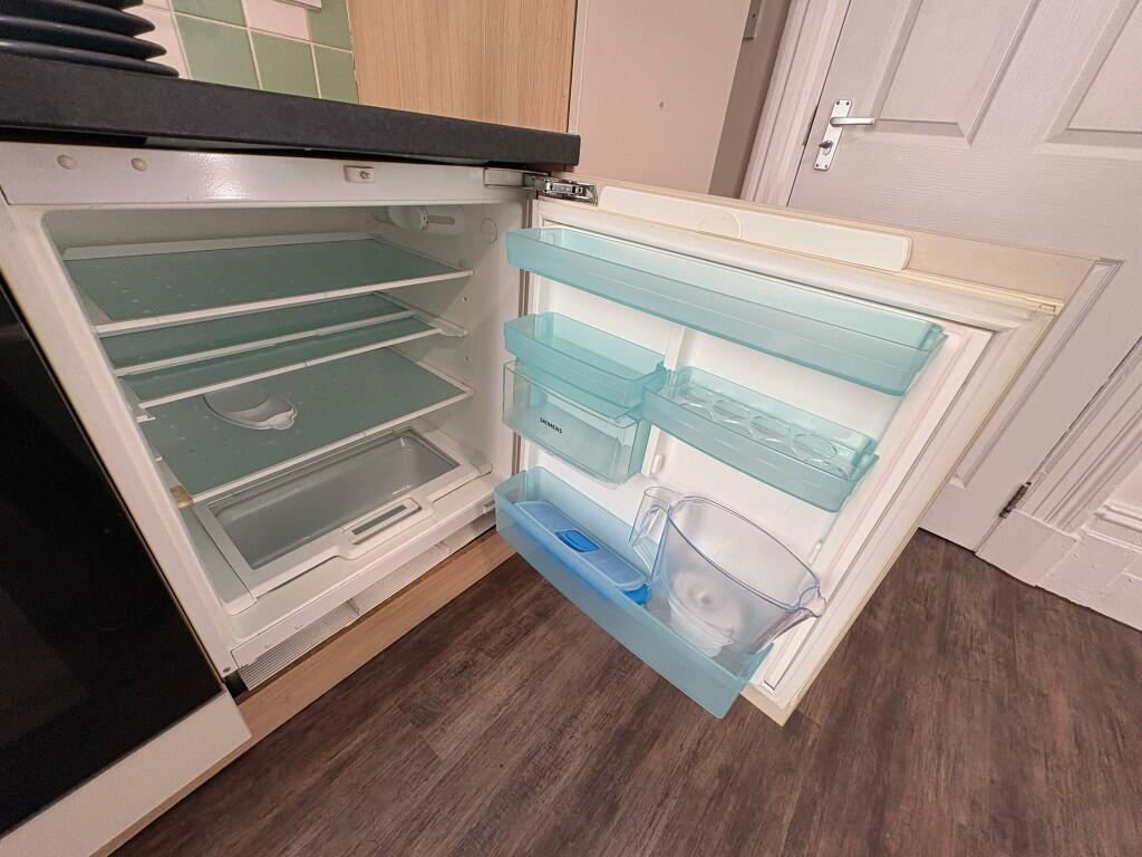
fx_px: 462
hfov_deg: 102.1
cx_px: 571
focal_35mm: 14
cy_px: 428
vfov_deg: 85.7
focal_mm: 2.22
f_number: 2.2
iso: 250
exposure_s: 1/96
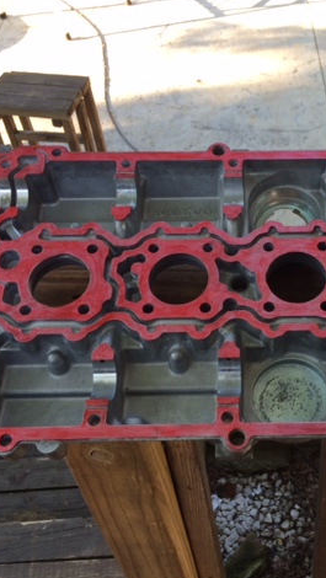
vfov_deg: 47.3
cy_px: 291
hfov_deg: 27.0
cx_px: 279
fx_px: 660
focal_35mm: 43
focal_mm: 4.15
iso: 32
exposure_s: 1/60
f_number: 2.2
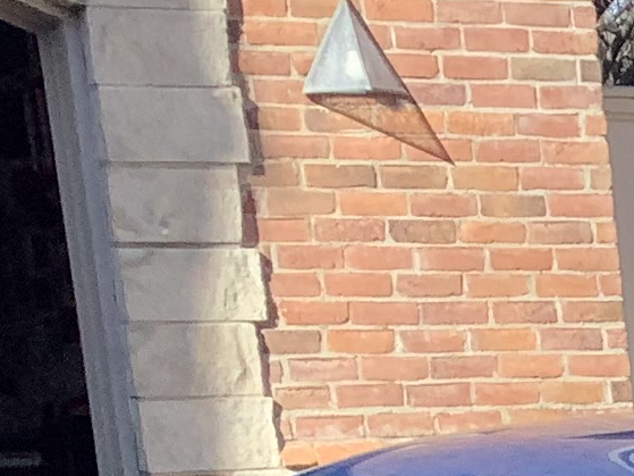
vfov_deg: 7.4
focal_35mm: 181
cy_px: 1297
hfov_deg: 9.7
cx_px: 1483
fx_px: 3314
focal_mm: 3.3
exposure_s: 1/858
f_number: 2.4
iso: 25
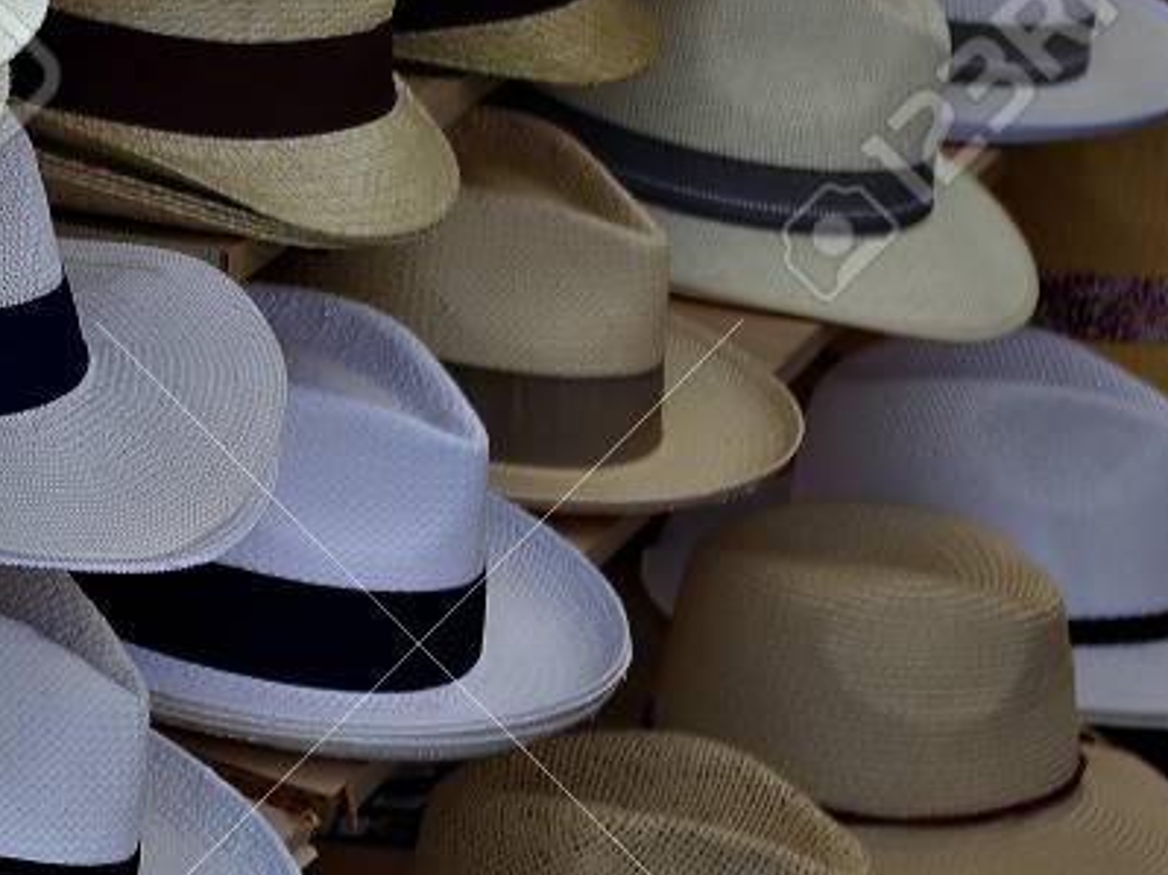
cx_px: -656
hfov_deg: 7.6
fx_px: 8669
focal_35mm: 257
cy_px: -3
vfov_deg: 5.8
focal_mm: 55
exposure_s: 1/100
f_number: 6.3
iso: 100
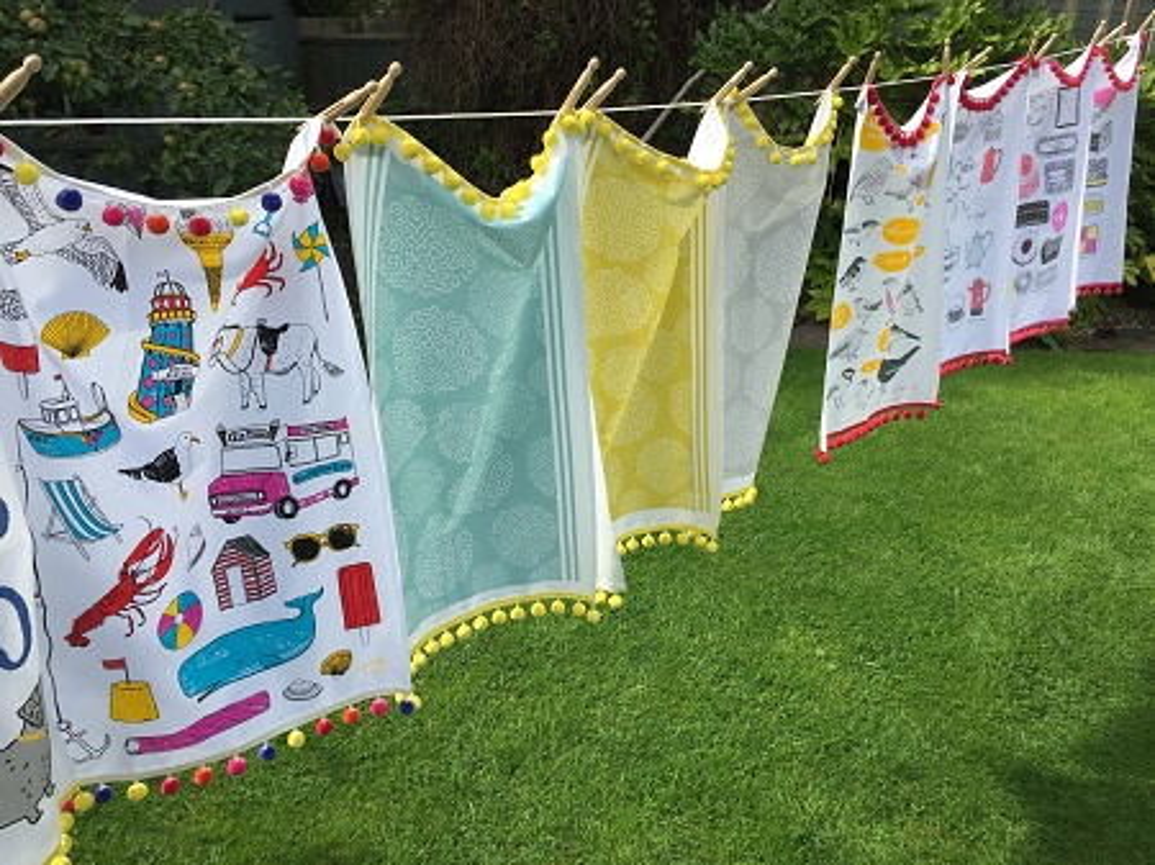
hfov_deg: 61.7
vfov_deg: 48.2
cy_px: 432
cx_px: 578
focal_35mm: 29
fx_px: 967
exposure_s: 1/1412
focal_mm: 4.15
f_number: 2.2
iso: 32
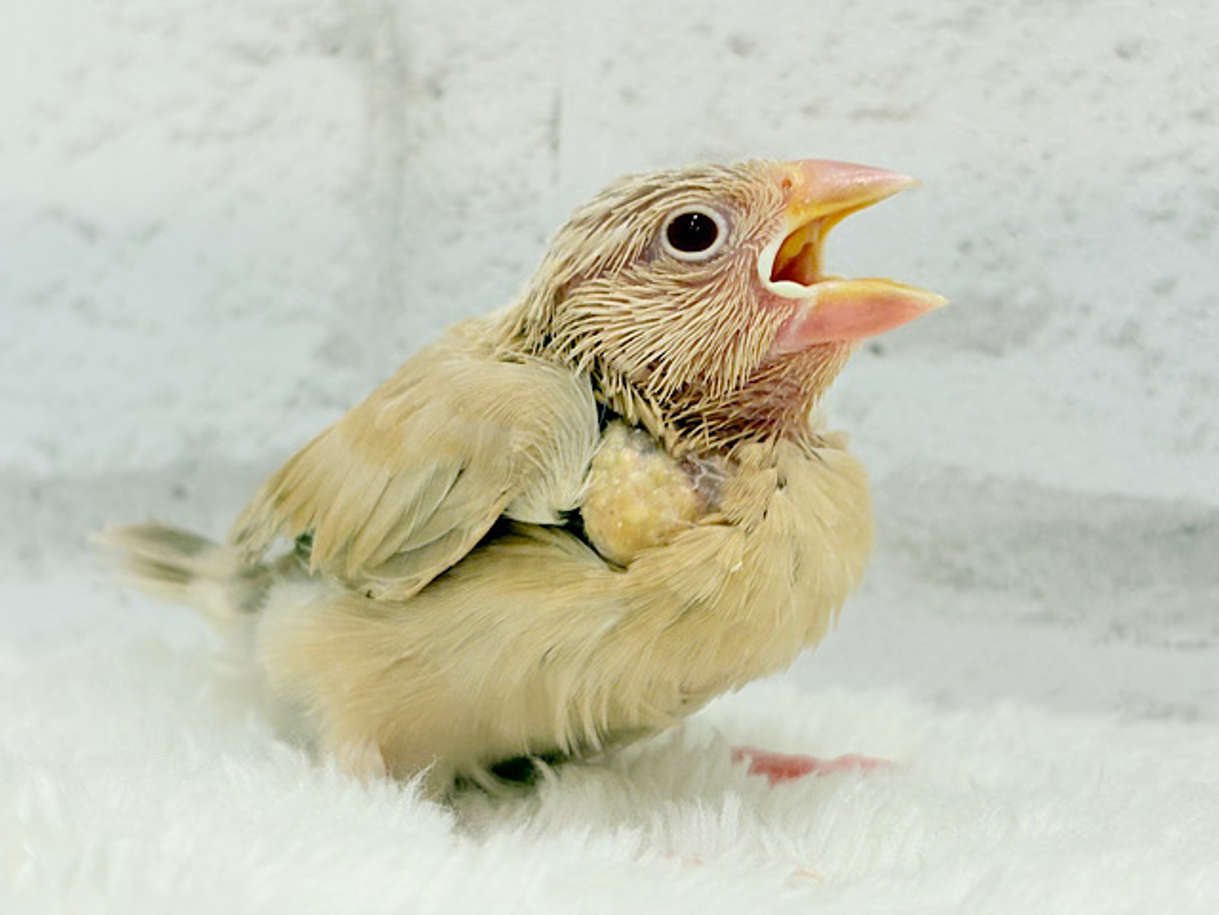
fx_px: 1831
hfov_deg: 36.8
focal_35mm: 52
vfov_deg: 28.0
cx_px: 610
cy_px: 458
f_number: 1.6
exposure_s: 1/50
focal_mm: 5.96
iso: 40
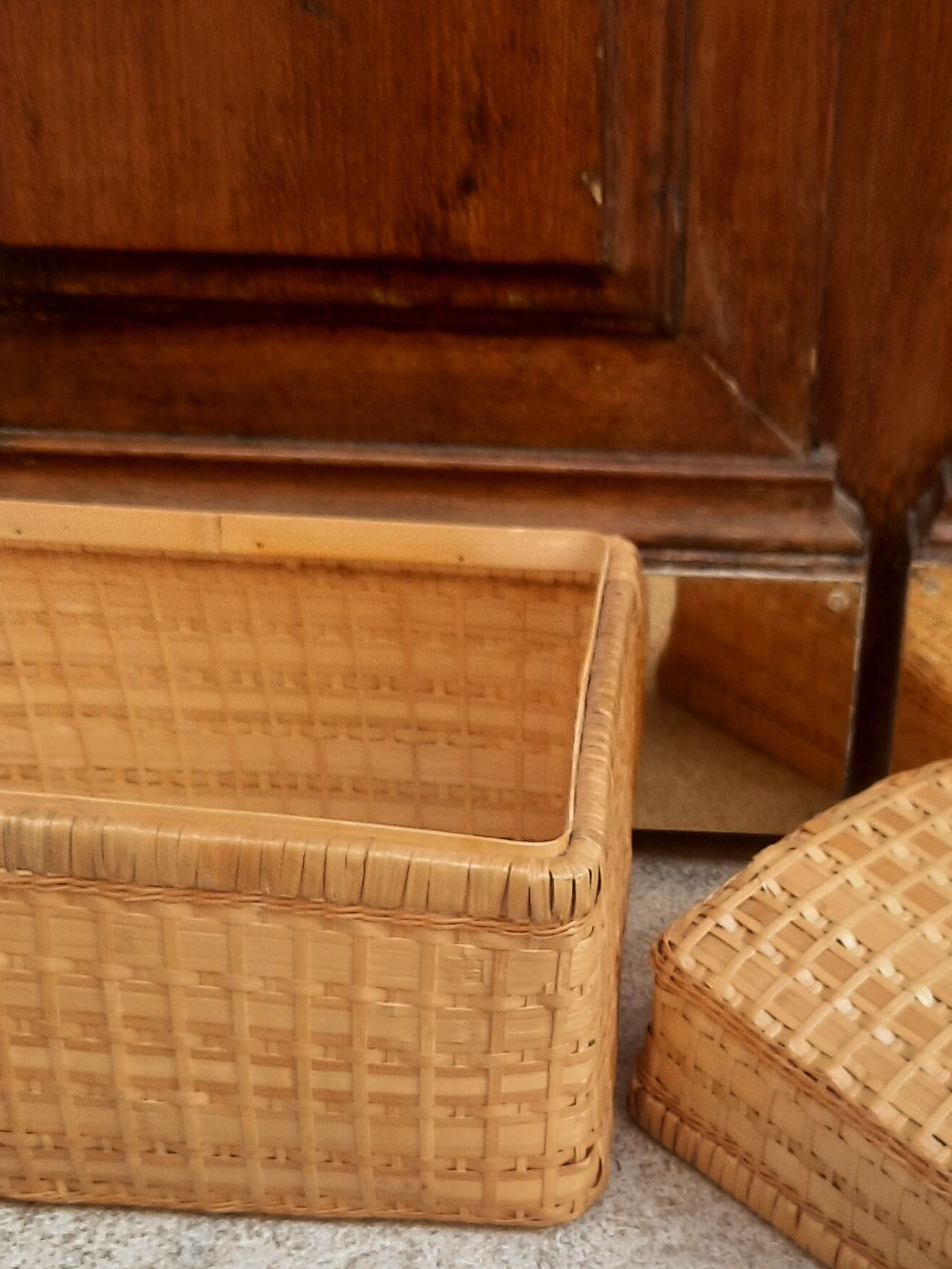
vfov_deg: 33.1
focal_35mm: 57
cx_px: 686
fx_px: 2090
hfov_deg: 25.4
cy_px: 967
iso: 40
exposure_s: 1/100
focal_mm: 4.6
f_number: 2
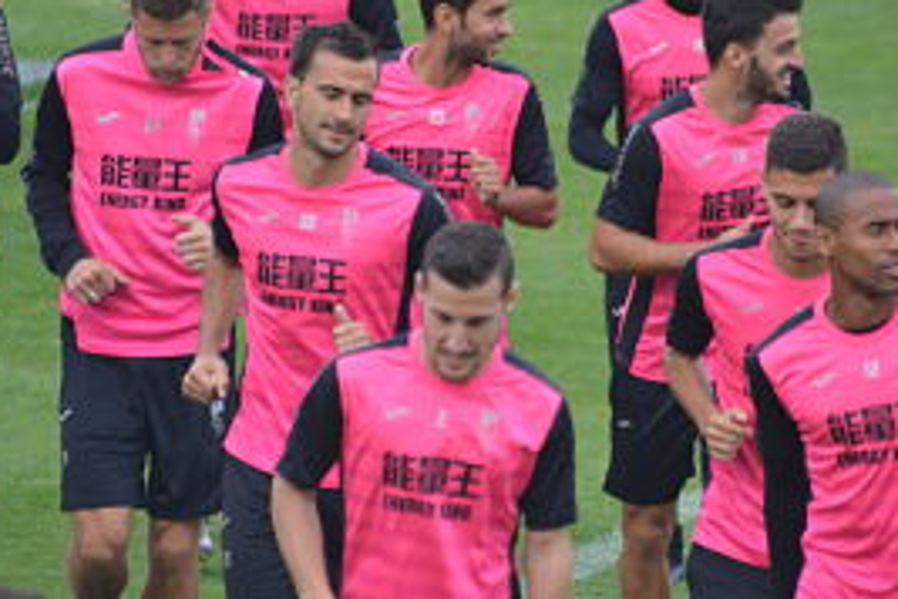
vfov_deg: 2.0
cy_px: 279
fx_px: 16811
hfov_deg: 3.1
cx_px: 467
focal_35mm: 674
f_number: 5.6
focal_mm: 300
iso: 500
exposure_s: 1/500
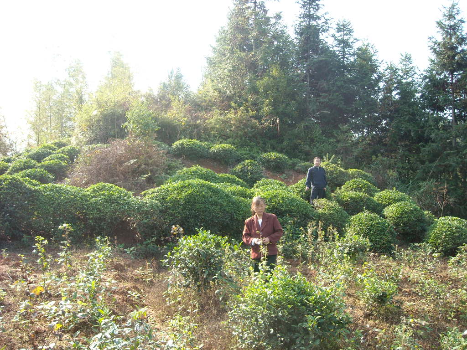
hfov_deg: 52.6
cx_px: 234
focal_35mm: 35
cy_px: 175
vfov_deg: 40.7
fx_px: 472
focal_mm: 5.7
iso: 64
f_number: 2.8
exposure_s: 1/161
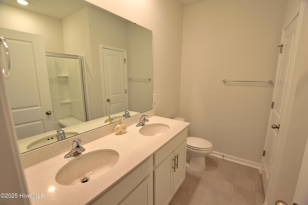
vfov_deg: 77.3
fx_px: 128
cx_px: 154
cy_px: 102
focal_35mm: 15
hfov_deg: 100.4
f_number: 4.5
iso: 400
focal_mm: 10
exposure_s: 1/80
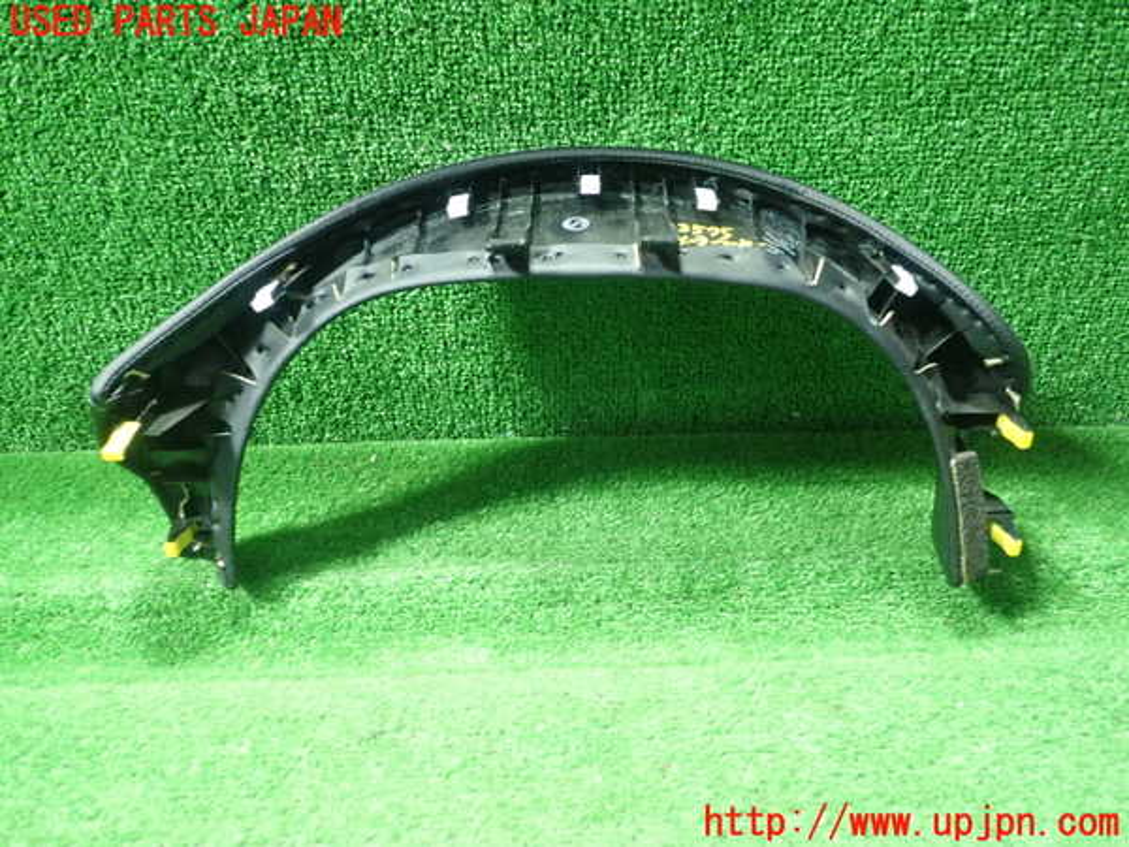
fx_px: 978
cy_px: 424
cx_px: 564
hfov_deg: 60.0
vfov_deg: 46.8
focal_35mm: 30
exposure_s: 1/50
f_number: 2.3
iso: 800
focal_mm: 5.5
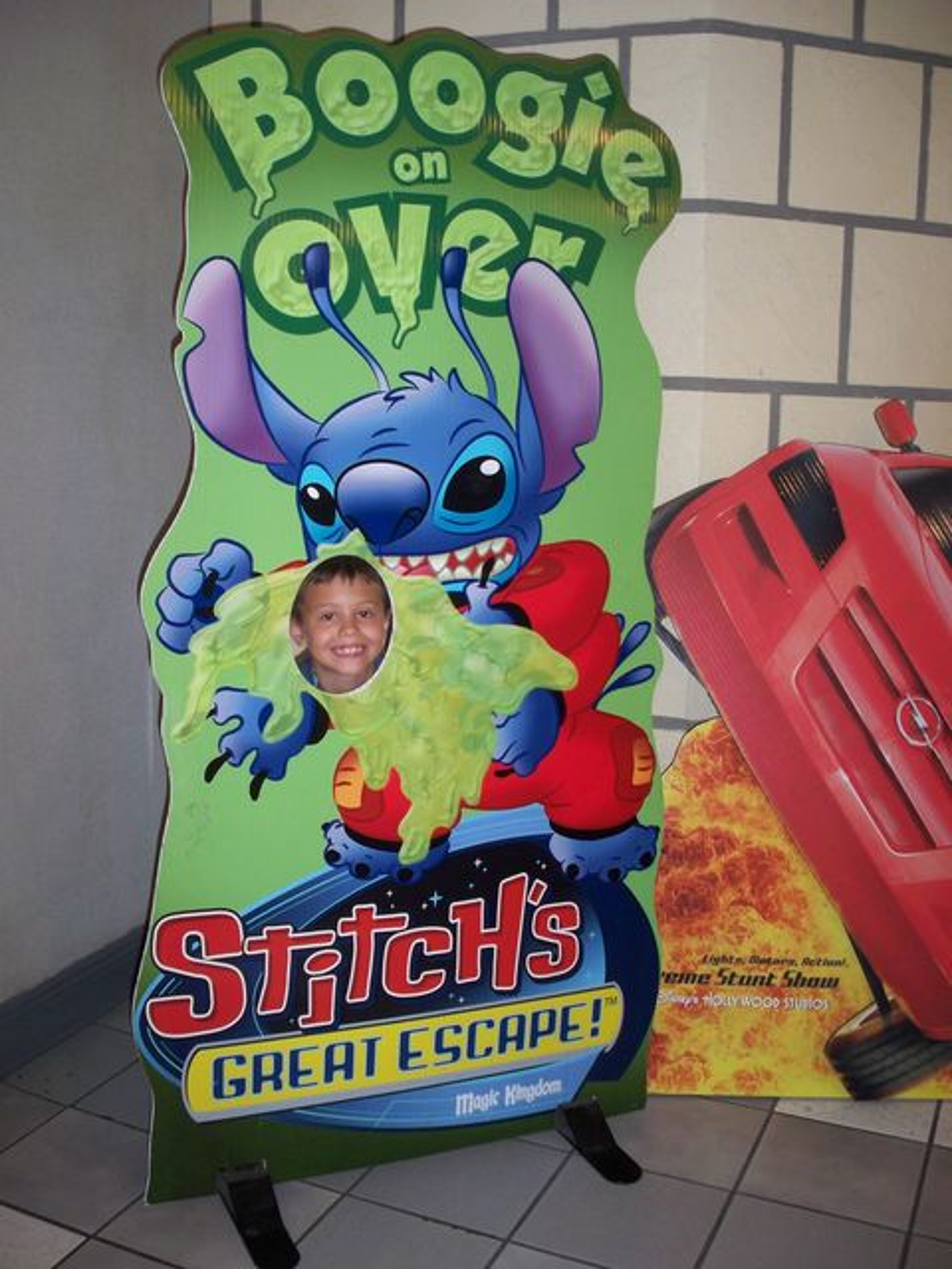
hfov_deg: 38.7
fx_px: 1357
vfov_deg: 50.1
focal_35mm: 37
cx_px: 476
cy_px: 634
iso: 200
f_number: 3.4
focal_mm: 7.9
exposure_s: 1/30
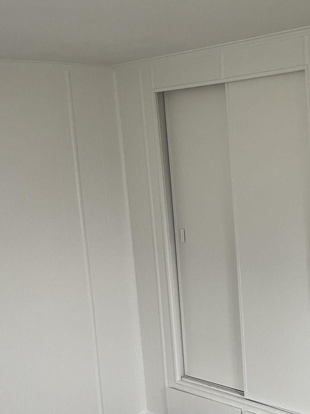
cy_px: 237
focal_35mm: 54
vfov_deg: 35.5
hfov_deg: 25.4
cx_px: 324
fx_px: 645
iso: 125
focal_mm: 5.1
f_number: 1.6
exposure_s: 1/65
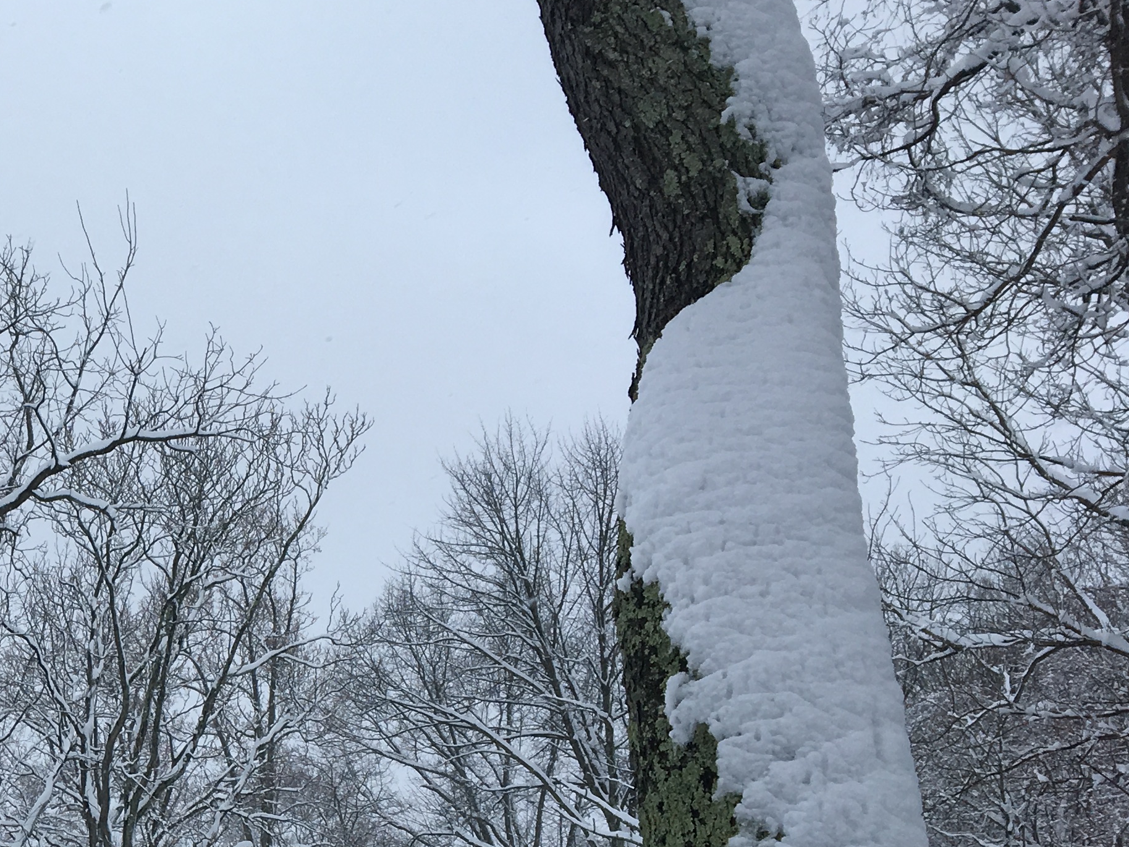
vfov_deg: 22.3
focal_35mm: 64
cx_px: -106
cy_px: 788
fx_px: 2087
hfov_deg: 27.7
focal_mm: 4.15
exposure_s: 1/403
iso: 25
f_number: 2.2
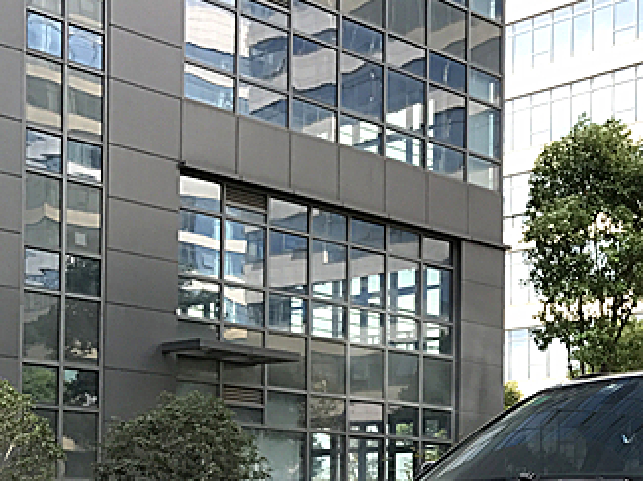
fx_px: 1280
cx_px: 641
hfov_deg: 26.7
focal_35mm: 69
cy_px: 542
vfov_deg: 20.2
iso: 20
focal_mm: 3.99
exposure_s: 1/425
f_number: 1.8
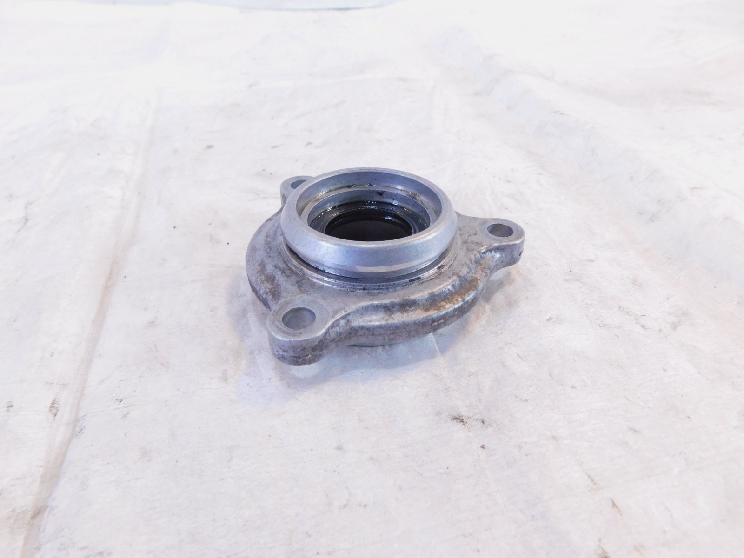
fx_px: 494
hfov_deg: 73.9
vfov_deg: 58.9
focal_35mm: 23
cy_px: 279
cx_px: 372
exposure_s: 1/30
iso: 220
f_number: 3
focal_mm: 4
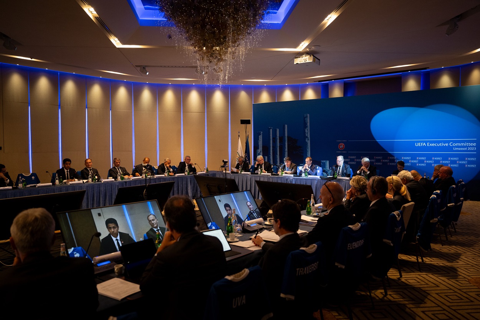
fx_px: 560
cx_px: 240
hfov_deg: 46.4
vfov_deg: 31.9
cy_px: 160
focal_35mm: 42
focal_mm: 42
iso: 500
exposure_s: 1/125
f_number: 3.2
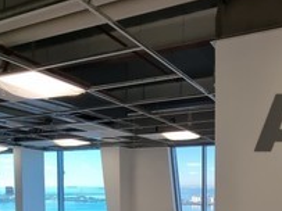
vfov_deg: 40.0
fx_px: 261
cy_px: 199
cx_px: 224
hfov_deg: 53.3
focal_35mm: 32
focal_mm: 2.2
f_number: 2.2
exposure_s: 1/132
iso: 50
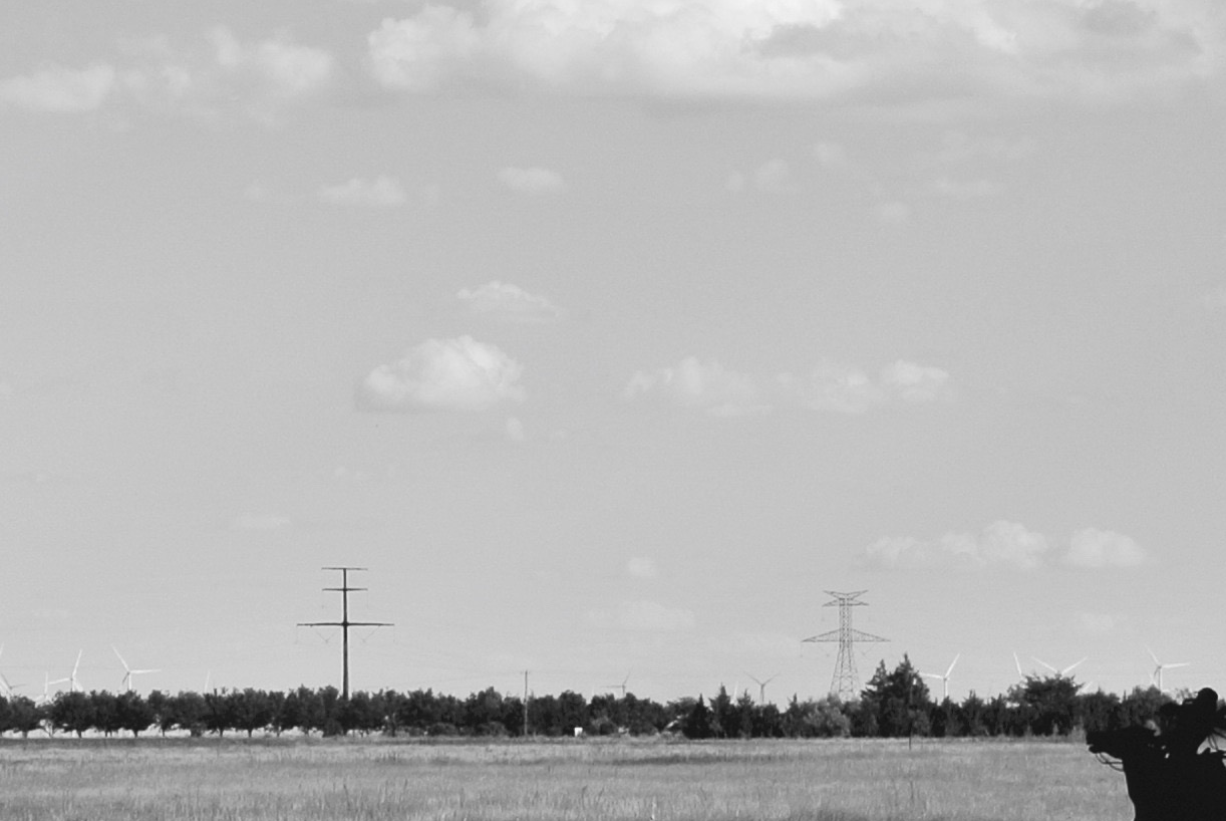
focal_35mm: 206
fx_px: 7024
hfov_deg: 9.9
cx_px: -136
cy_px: 505
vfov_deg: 6.7
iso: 100
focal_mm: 24.2
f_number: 5
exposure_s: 1/640
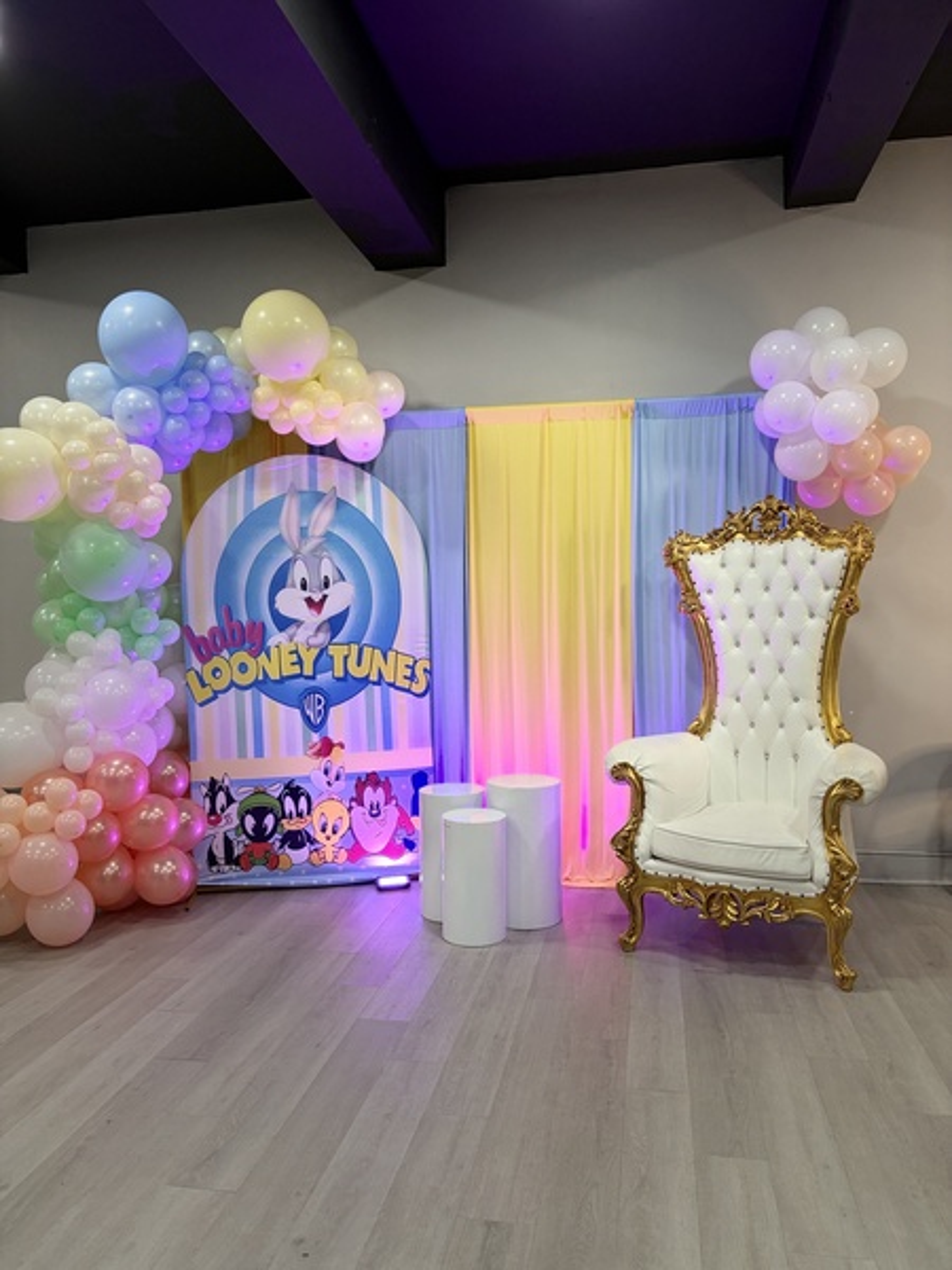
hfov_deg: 53.1
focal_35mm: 26
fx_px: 953
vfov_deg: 67.3
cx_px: 476
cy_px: 635
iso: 80
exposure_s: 1/61
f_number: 1.6
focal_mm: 5.96
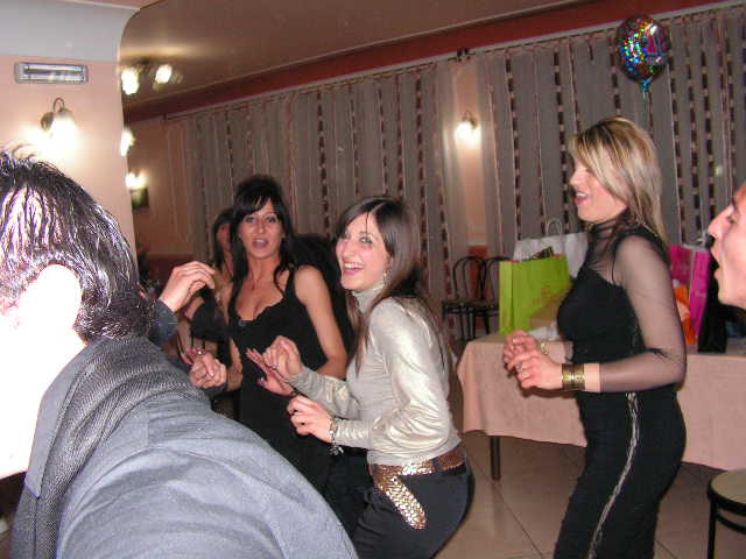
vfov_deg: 39.7
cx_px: 373
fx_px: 776
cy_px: 280
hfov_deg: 51.4
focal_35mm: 36
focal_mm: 6
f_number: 3.2
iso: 200
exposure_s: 1/40
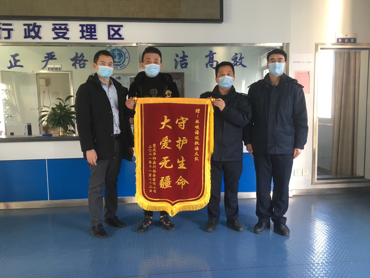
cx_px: 185
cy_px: 139
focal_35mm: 29
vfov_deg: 48.2
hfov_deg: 61.7
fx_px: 310
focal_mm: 4.15
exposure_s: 1/33
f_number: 2.2
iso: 125
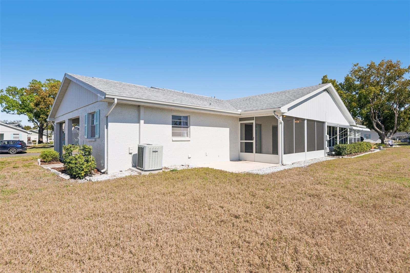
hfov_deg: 86.9
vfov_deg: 64.5
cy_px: 136
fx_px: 216
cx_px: 205
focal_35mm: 19
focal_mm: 19
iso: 400
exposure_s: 1/2500
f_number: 8
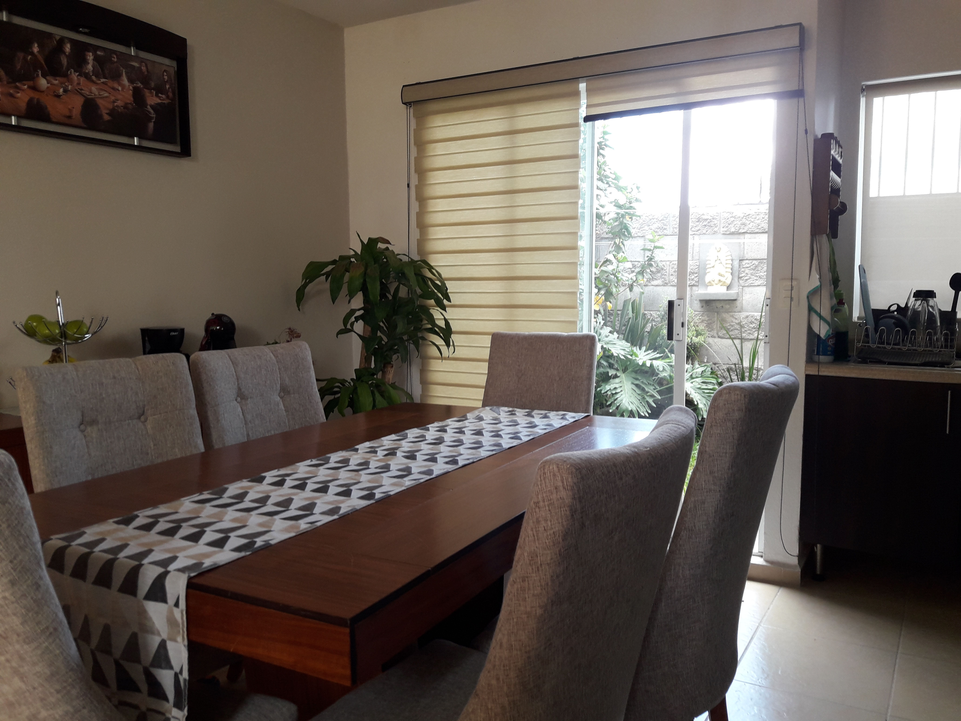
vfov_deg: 49.7
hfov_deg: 63.4
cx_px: 480
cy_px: 360
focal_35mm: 28
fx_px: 777
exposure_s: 1/40
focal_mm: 3.7
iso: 50
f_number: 1.9
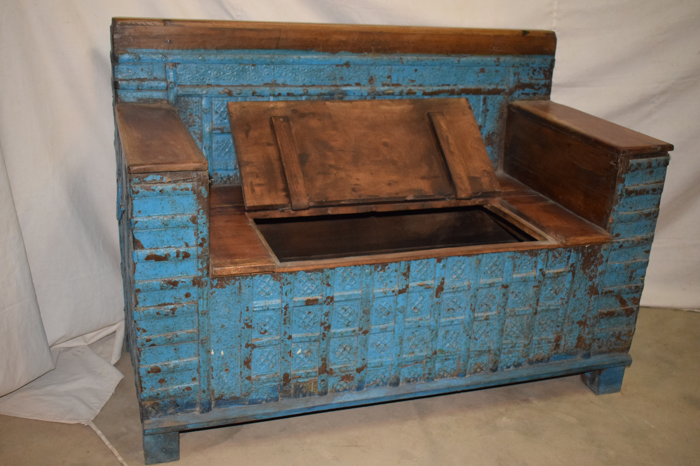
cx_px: 350
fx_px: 758
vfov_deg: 34.2
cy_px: 233
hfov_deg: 49.6
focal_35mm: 39
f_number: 4
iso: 3200
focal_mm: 26
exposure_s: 1/60
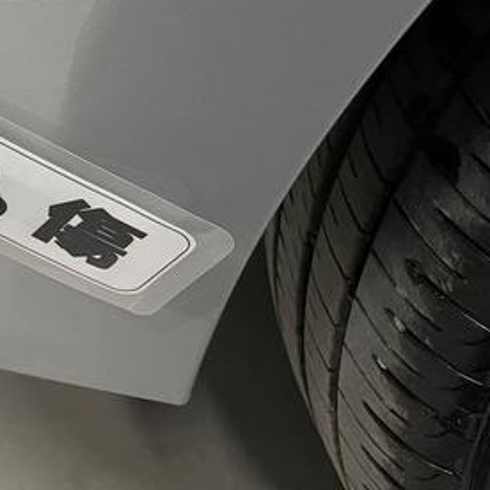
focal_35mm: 64
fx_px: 1025
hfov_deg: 23.7
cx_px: -149
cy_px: 36
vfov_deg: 25.9
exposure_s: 1/60
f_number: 1.6
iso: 160
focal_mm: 4.2
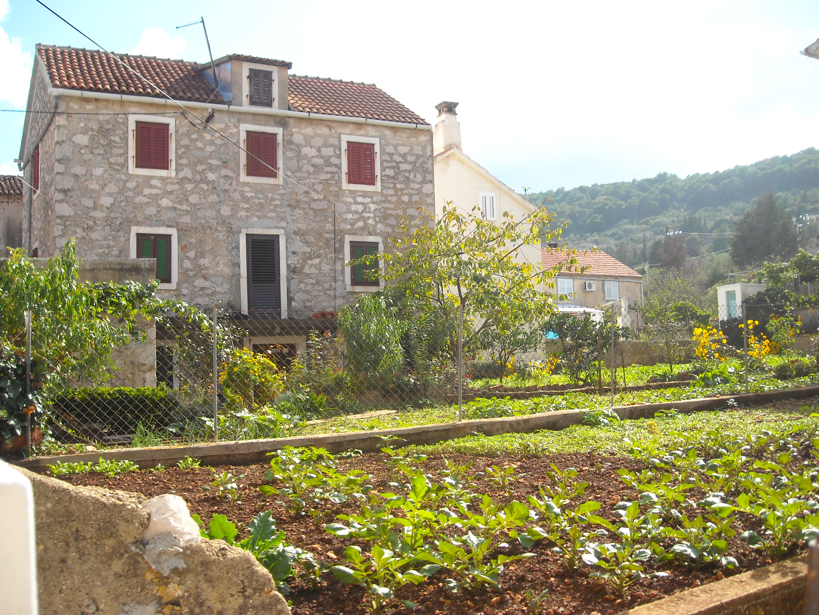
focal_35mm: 36
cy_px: 300
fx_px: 852
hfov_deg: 51.4
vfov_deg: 39.7
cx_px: 409
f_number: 5.6
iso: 64
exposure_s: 1/125
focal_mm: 5.7
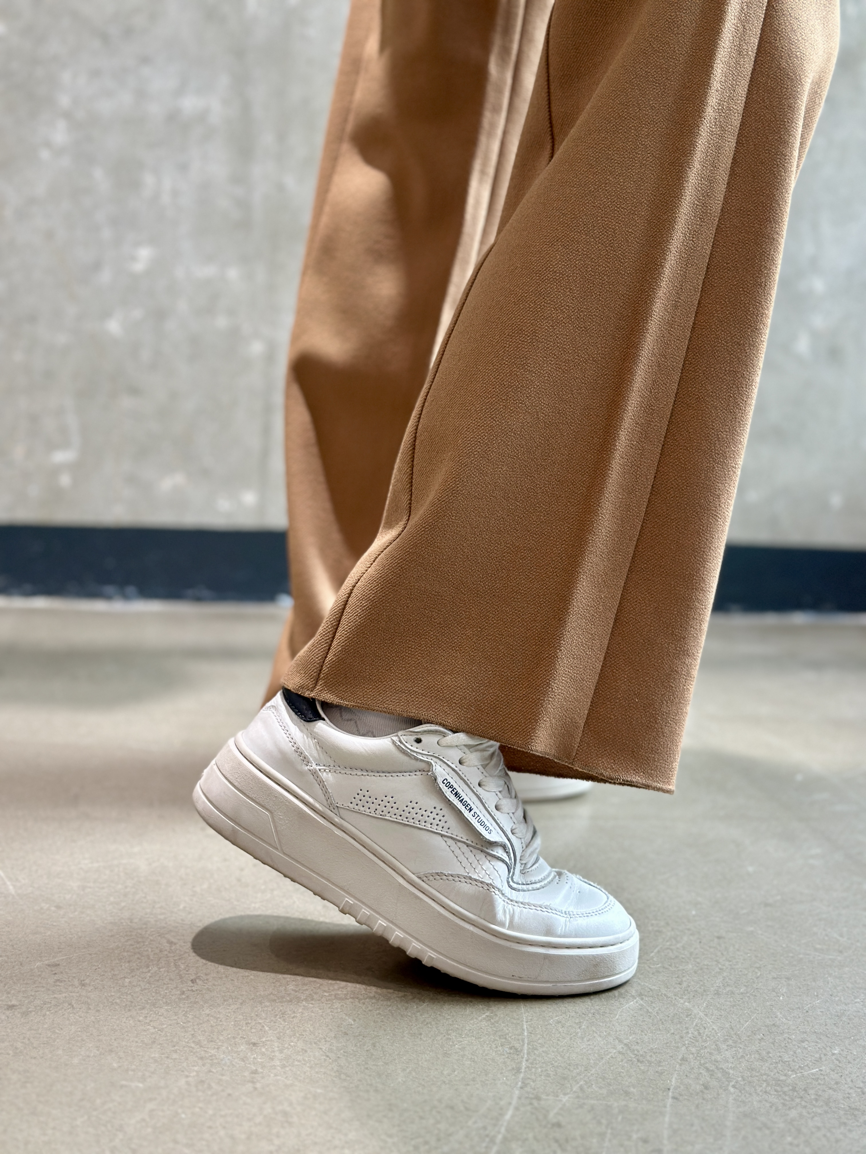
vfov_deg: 39.7
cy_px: 577
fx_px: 1601
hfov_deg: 30.3
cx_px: 433
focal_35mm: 48
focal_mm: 6.86
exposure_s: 1/100
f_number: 1.78
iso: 125
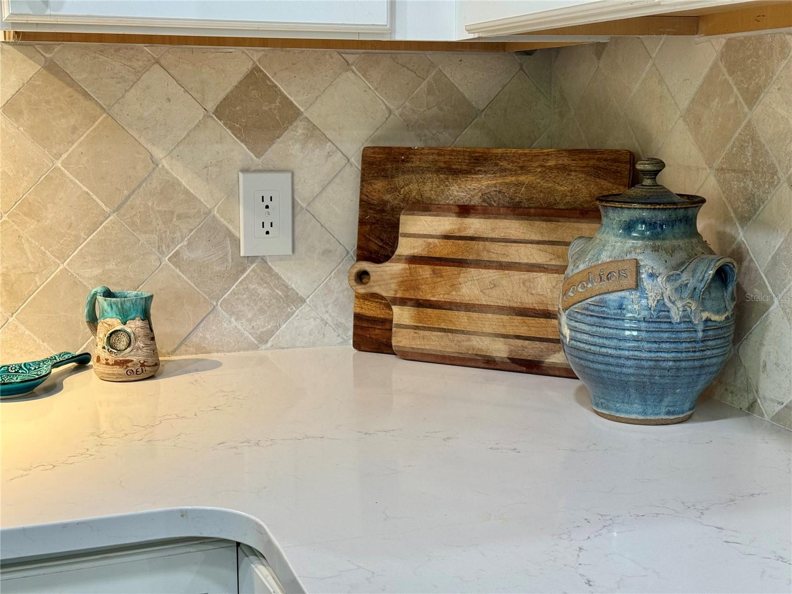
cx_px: 396
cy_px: 297
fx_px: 1098
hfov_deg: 39.7
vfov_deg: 30.3
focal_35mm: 48
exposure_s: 1/60
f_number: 1.78
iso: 125
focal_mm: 6.76
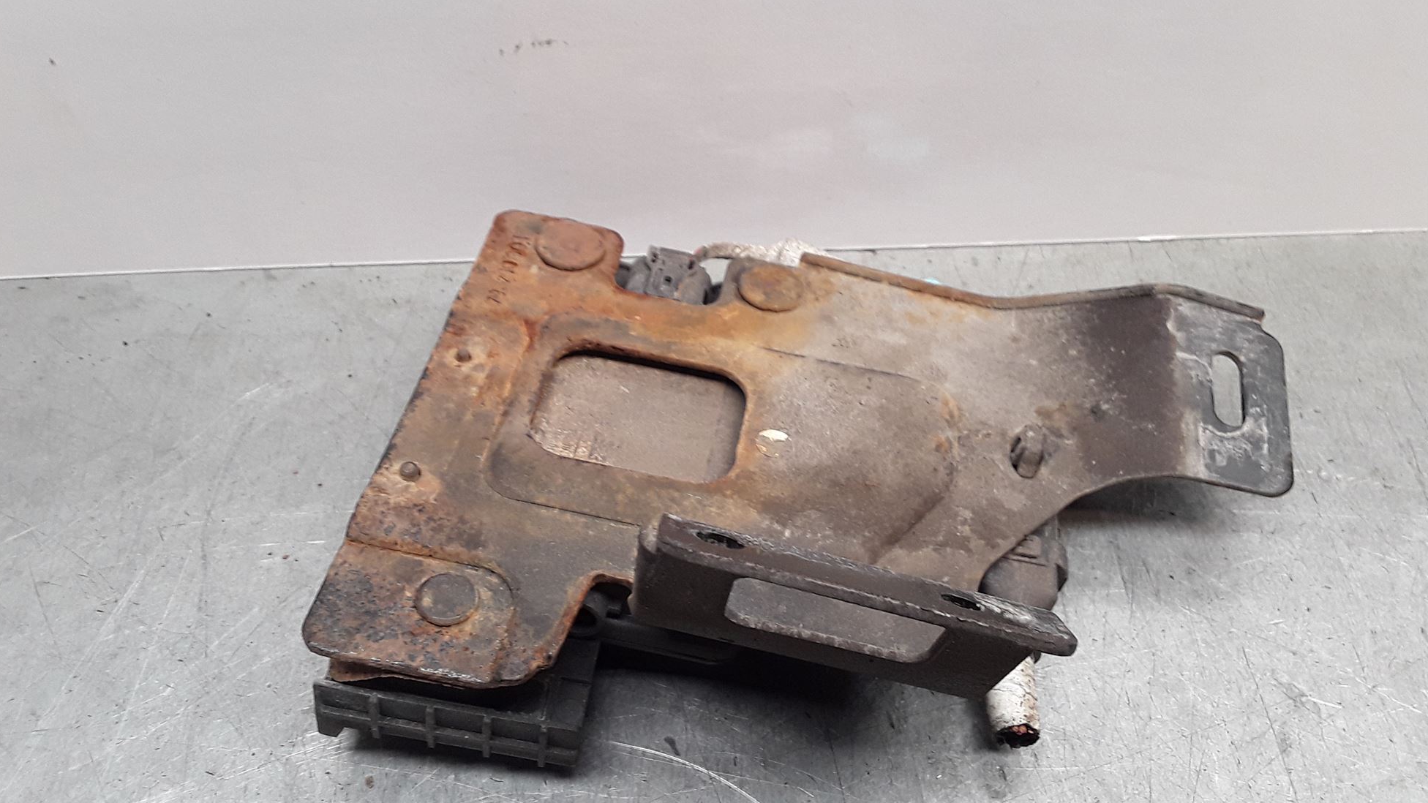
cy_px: 417
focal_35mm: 32
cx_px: 681
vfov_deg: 36.7
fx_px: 1212
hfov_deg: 61.0
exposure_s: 1/50
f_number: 1.9
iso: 50
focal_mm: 2.91
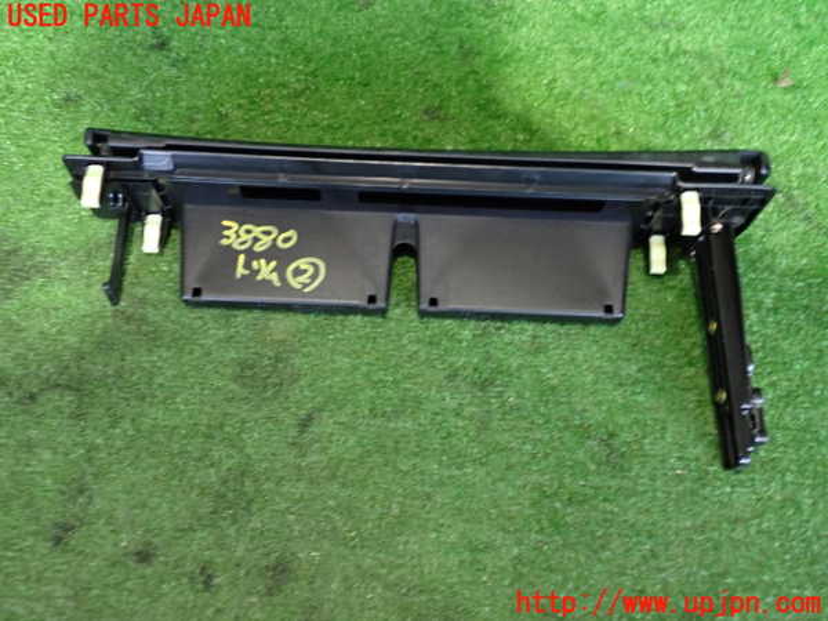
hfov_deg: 56.8
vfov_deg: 44.2
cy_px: 310
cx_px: 414
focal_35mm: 32
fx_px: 765
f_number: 2.4
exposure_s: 1/25
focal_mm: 5.79
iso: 800
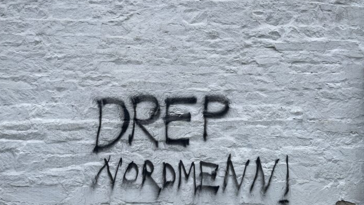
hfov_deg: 67.9
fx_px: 270
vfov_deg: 41.5
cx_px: 180
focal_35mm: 28
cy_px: 91
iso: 80
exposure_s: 1/121
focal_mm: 5.1
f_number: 1.6
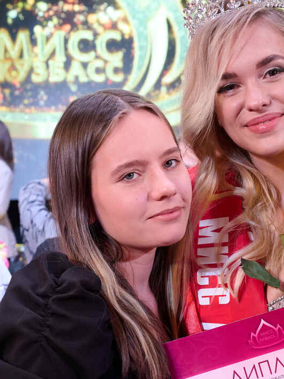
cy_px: 319
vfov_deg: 19.2
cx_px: 234
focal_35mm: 101
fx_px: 1105
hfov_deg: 14.5
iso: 1600
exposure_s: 1/160
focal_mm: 39
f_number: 5.6
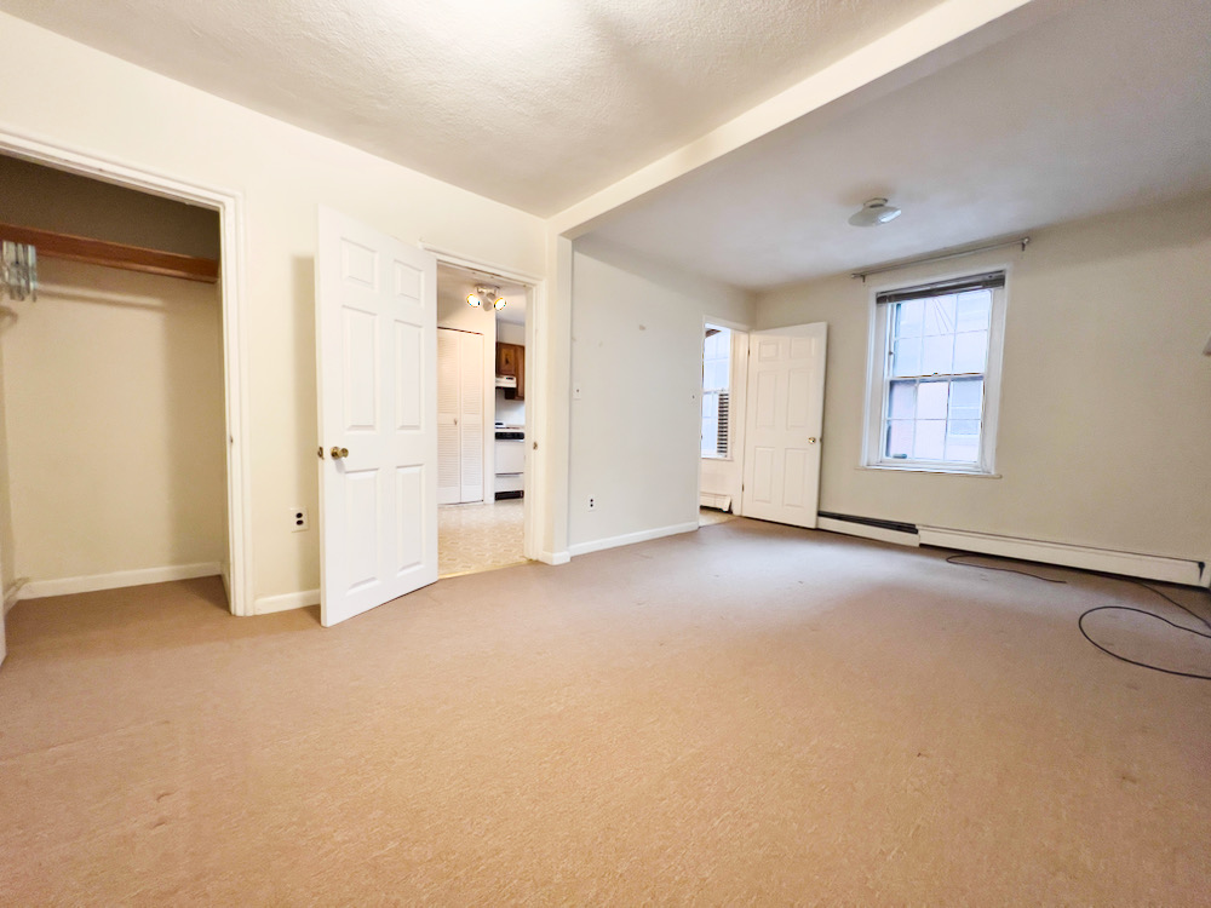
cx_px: 606
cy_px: 454
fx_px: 455
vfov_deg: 89.9
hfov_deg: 106.2
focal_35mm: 13
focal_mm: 1.57
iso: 800
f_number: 1.8
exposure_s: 1/60
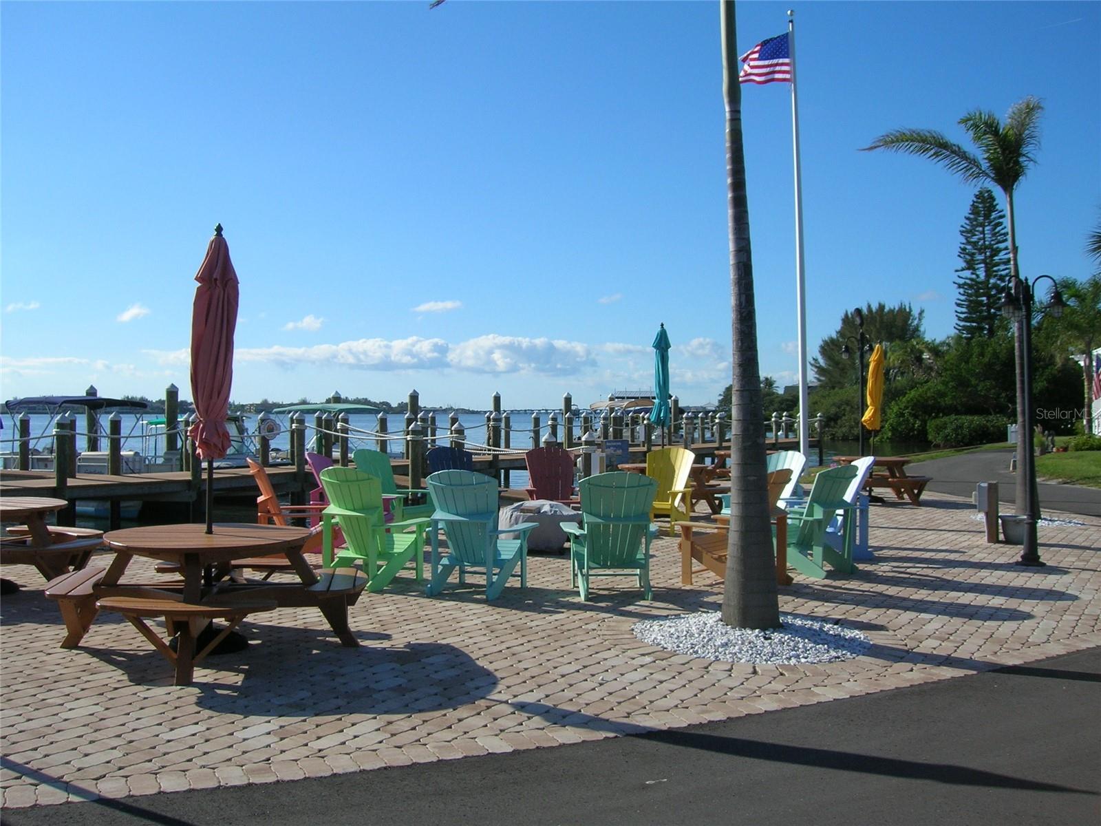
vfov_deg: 41.8
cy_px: 413
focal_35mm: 34
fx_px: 1081
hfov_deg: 54.0
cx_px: 550
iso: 50
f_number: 4.9
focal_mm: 5.7
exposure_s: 1/577
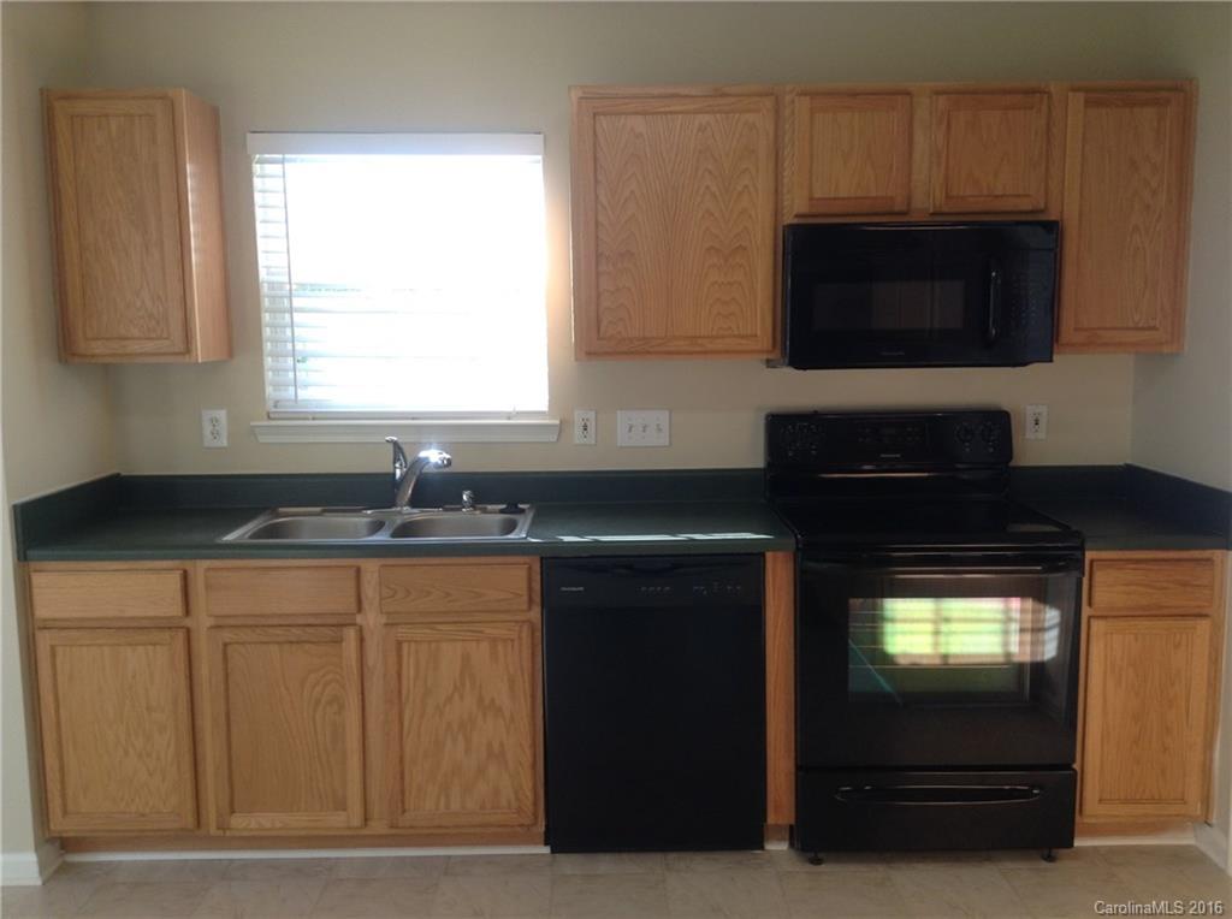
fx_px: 1172
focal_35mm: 33
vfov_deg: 42.8
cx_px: 616
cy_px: 460
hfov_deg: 55.4
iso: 25
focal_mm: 3.3
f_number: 2.4
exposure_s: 1/30
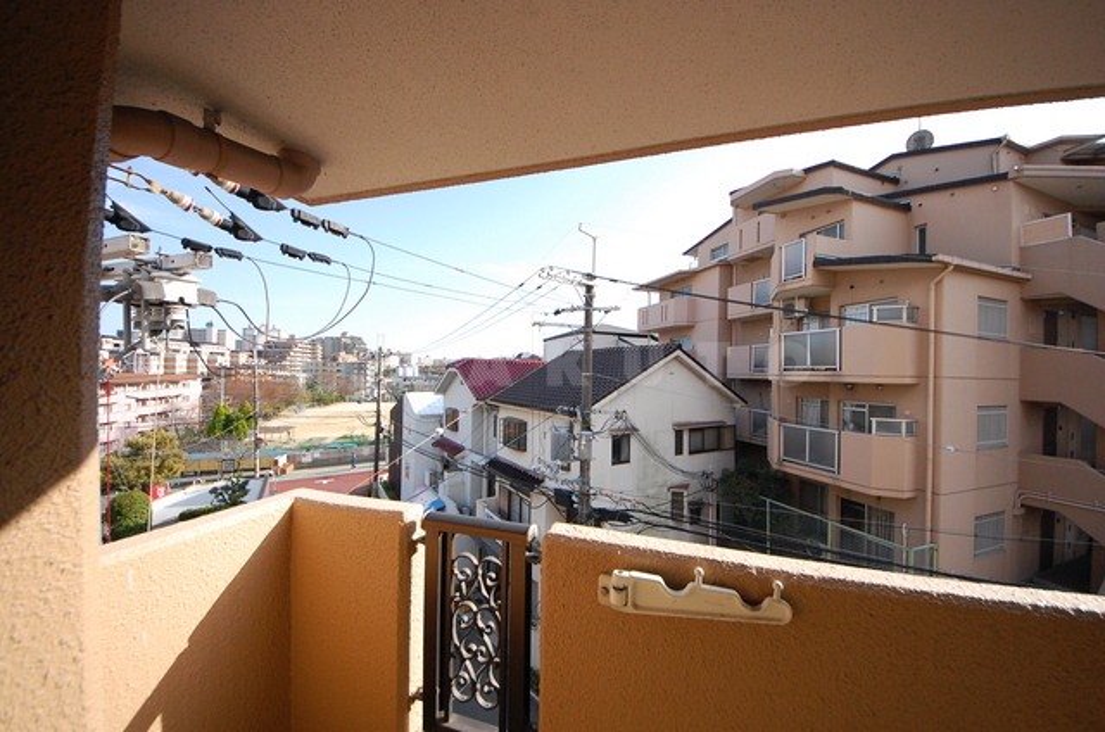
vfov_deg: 89.8
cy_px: 366
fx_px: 368
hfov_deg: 112.7
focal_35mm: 12
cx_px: 552
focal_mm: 8
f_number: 4.5
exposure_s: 1/1600
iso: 800
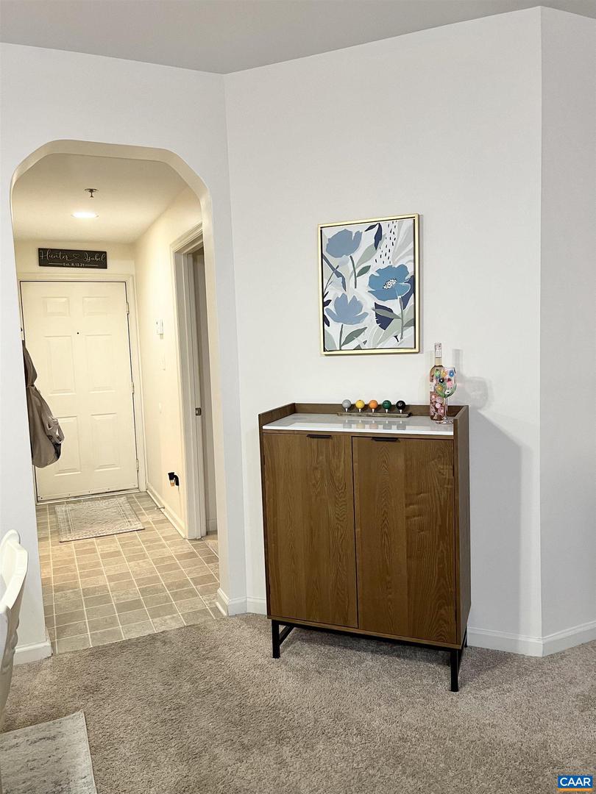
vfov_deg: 67.3
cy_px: 397
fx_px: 597
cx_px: 298
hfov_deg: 53.1
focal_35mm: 26
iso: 250
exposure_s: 1/60
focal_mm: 5.7
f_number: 1.5
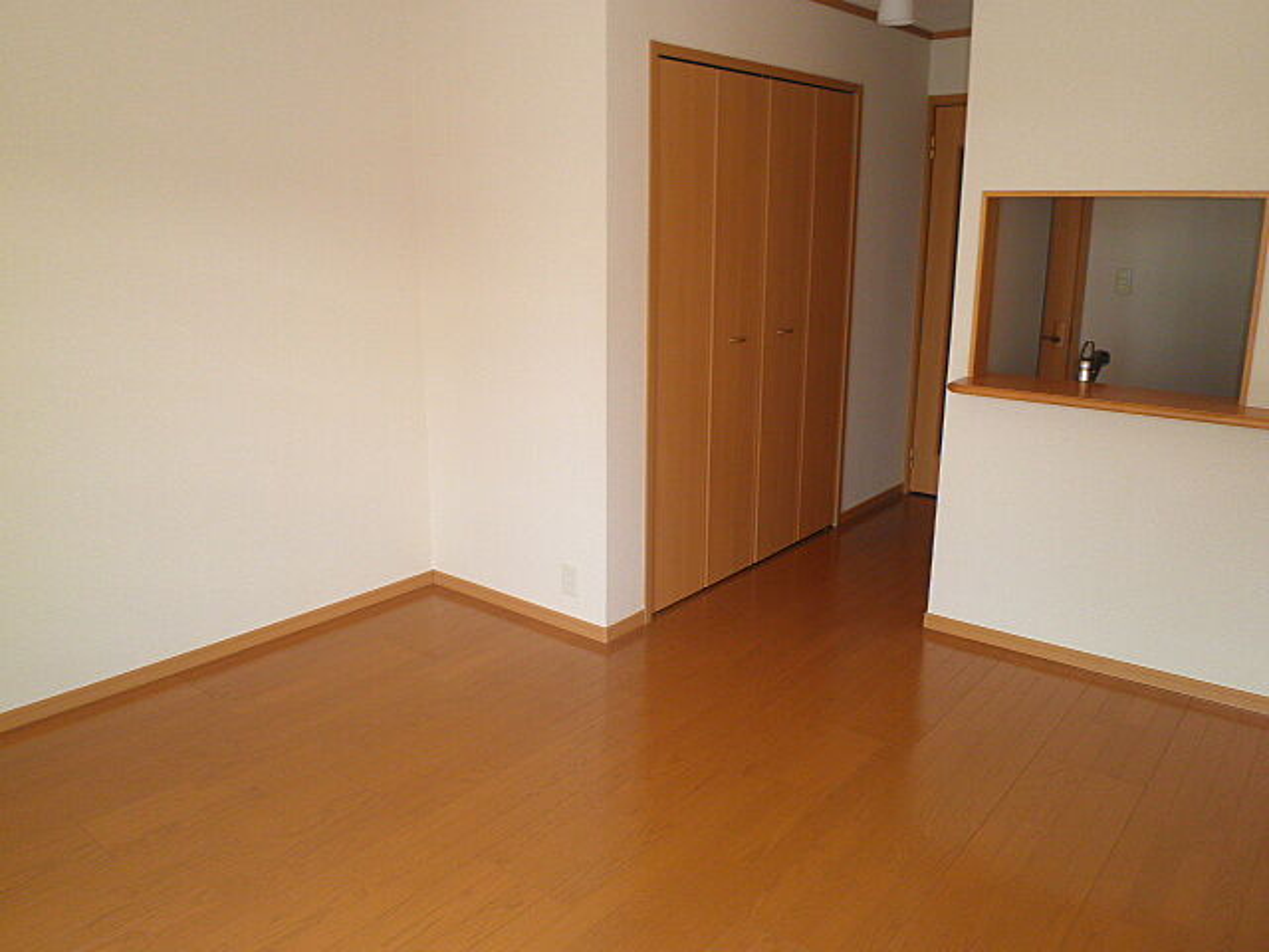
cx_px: 634
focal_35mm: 26
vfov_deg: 53.1
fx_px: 953
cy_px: 476
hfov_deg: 67.3
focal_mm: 4.7
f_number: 2.8
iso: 64
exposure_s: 1/40
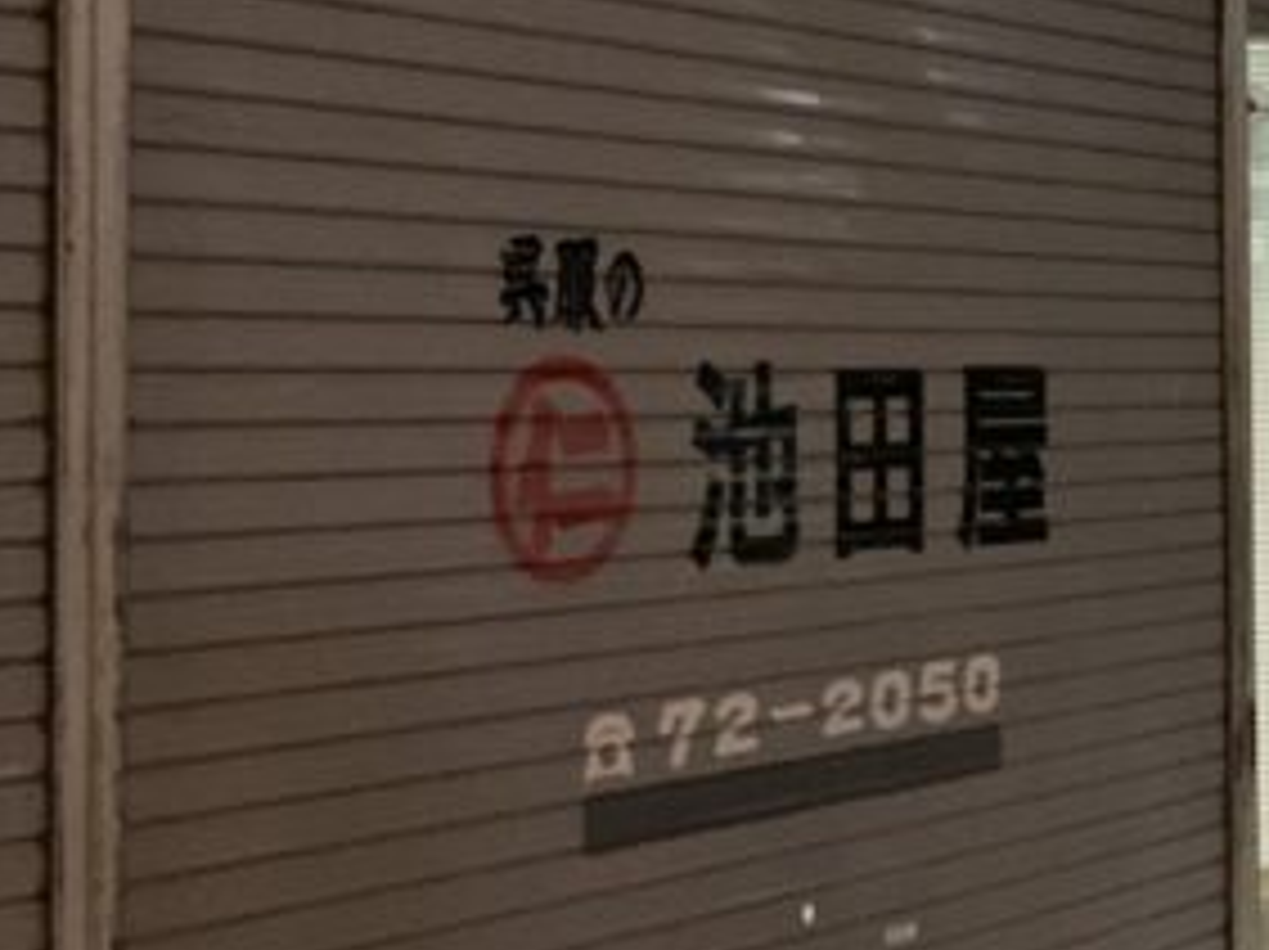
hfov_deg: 25.0
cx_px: 1422
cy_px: 365
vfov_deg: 20.4
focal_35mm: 72
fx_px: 2637
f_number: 1.8
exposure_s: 1/17
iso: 500
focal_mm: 3
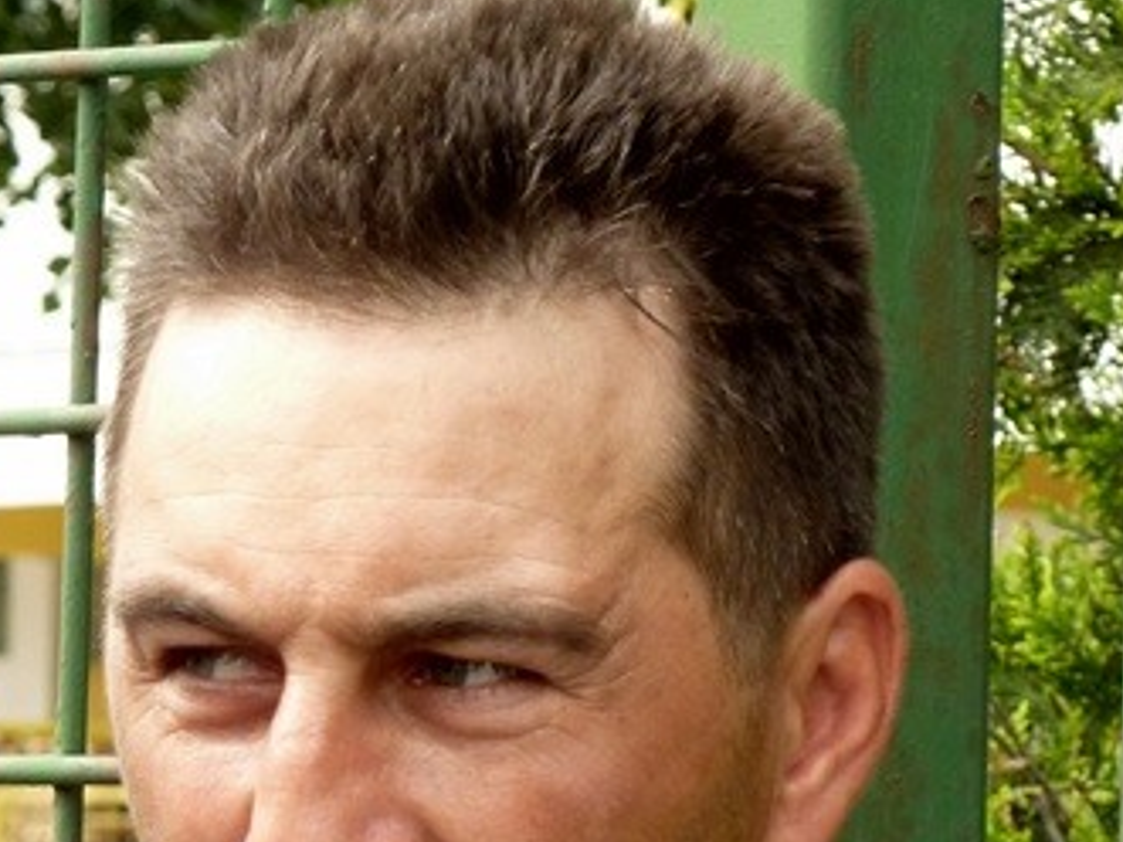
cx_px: 278
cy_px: 727
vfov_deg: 3.9
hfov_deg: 5.2
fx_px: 12388
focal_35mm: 382
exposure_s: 1/200
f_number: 4.5
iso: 200
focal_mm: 25.9
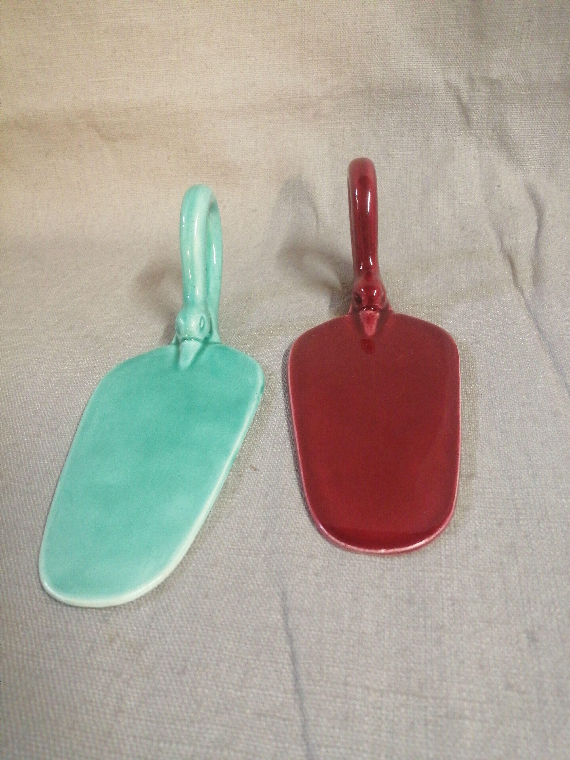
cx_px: 285
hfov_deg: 53.1
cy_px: 380
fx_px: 571
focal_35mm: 26
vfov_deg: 67.3
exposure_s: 1/25
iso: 400
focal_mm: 3.62
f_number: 1.8
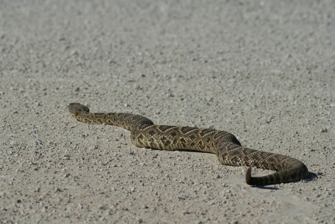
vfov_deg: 5.1
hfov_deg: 7.6
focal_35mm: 270
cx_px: 168
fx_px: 2514
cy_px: 112
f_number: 9
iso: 100
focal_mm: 180
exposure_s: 1/500
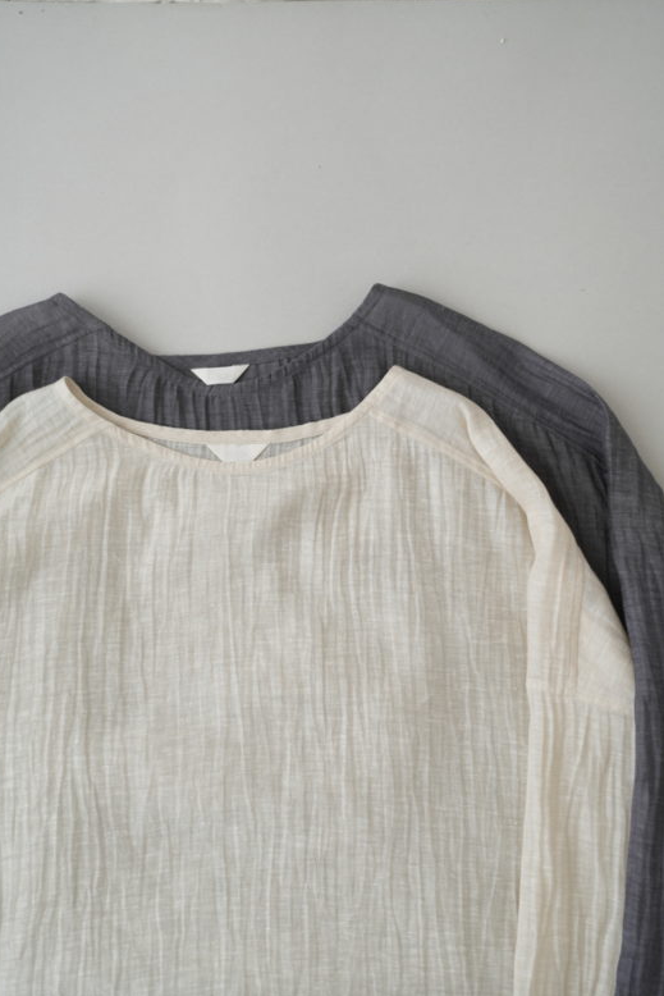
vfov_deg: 53.1
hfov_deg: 36.9
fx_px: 995
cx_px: 326
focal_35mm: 36
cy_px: 510
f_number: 2.5
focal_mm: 35
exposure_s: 1/60
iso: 100
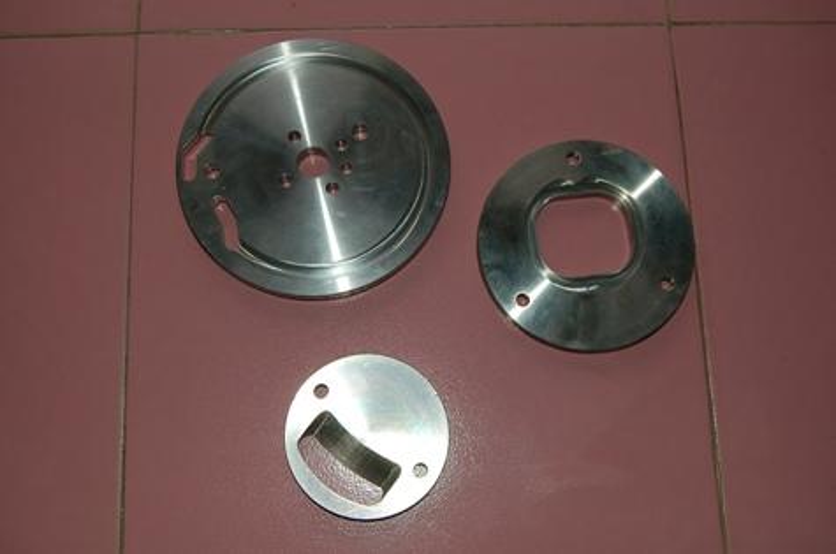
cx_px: 418
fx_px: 974
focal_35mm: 42
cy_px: 277
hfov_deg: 46.5
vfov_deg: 31.8
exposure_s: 1/60
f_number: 5.6
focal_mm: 28
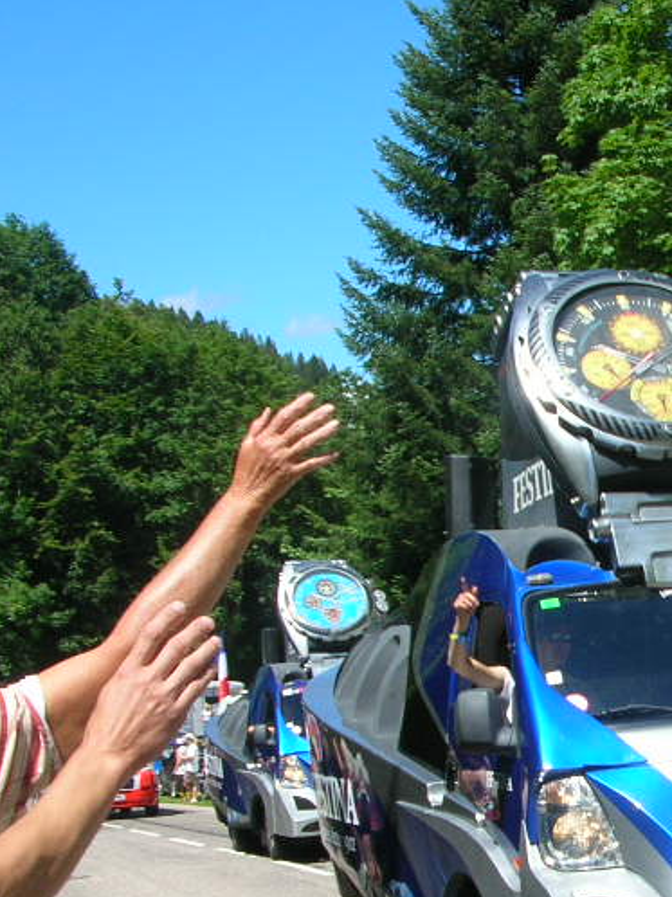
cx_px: 847
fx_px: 1865
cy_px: 659
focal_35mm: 72
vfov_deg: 26.7
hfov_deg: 19.1
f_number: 5.6
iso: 50
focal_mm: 5.8
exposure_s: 1/205
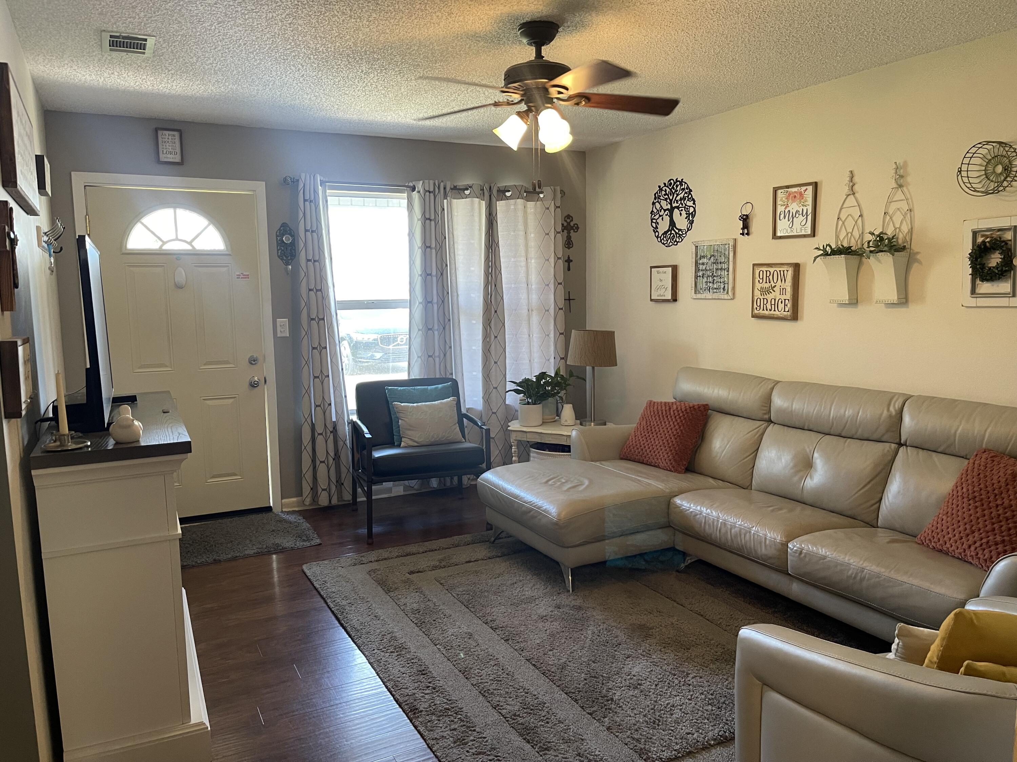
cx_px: 508
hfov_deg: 69.4
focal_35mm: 25
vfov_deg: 54.9
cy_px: 381
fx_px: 734
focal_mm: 5.1
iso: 250
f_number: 1.6
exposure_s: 1/60
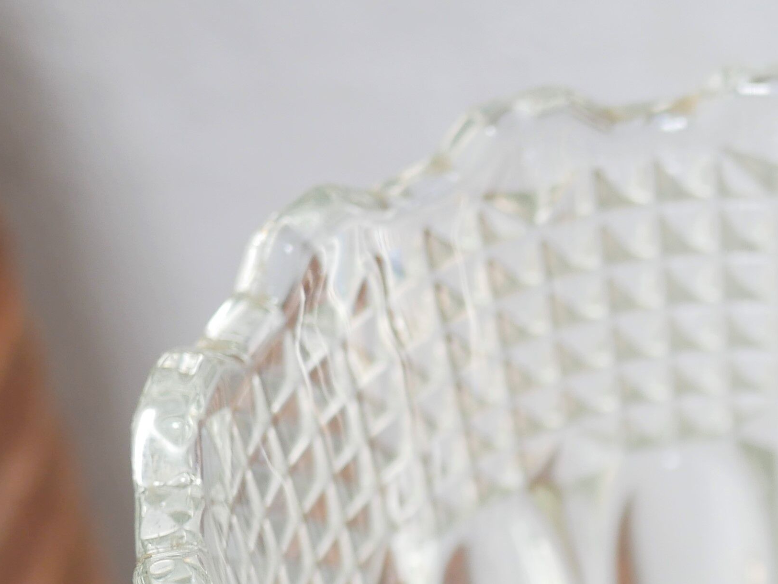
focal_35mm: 113
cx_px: 990
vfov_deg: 12.9
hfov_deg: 16.5
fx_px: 2541
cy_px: 664
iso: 200
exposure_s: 1/80
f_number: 1.7
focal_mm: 20
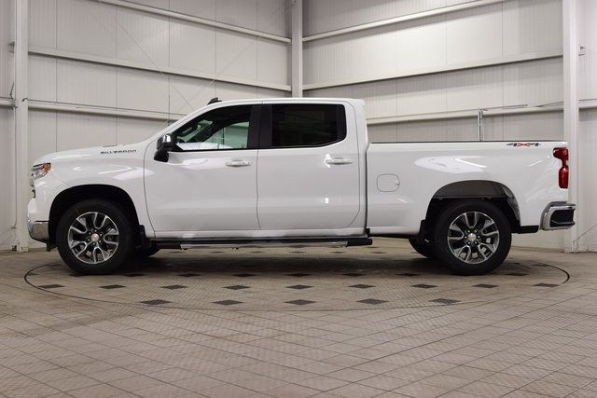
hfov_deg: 47.9
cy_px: 199
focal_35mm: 40
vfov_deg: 33.0
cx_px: 298
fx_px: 672
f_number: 7.1
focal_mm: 27
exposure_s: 1/30
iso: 400
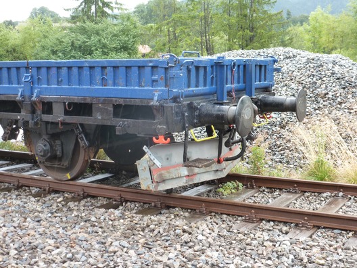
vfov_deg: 28.0
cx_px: 178
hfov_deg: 36.8
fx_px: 536
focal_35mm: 52
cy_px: 134
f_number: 4.3
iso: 160
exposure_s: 1/80
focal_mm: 9.4
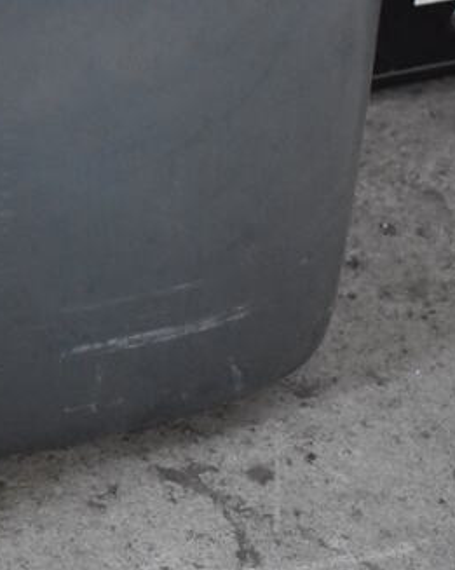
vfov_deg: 17.2
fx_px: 1792
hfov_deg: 14.3
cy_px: -139
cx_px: 19
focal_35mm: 106
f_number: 4
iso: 5600
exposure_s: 1/125
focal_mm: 27
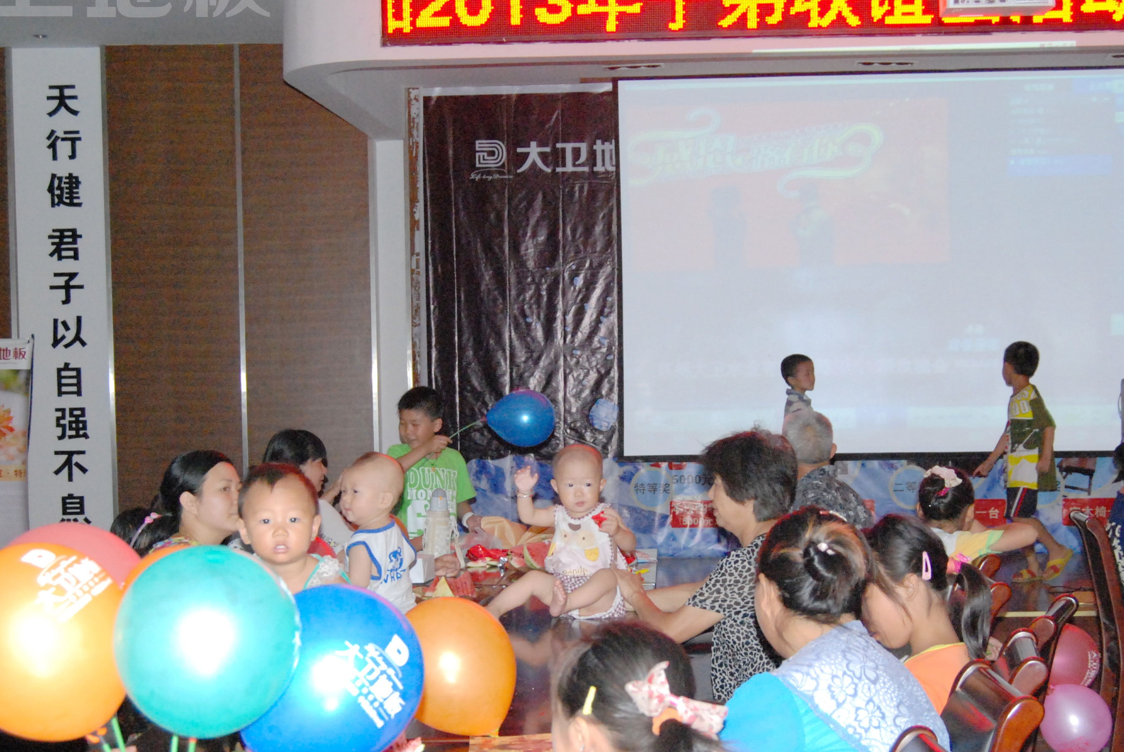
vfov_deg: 23.8
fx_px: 1782
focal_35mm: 57
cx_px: 582
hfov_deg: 35.0
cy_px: 477
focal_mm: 26
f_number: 5.6
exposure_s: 1/60
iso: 1600
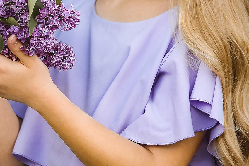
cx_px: 57
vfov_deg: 2.4
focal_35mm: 572
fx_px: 3957
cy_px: -19
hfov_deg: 3.6
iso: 125
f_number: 2.8
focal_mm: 190
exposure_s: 1/400
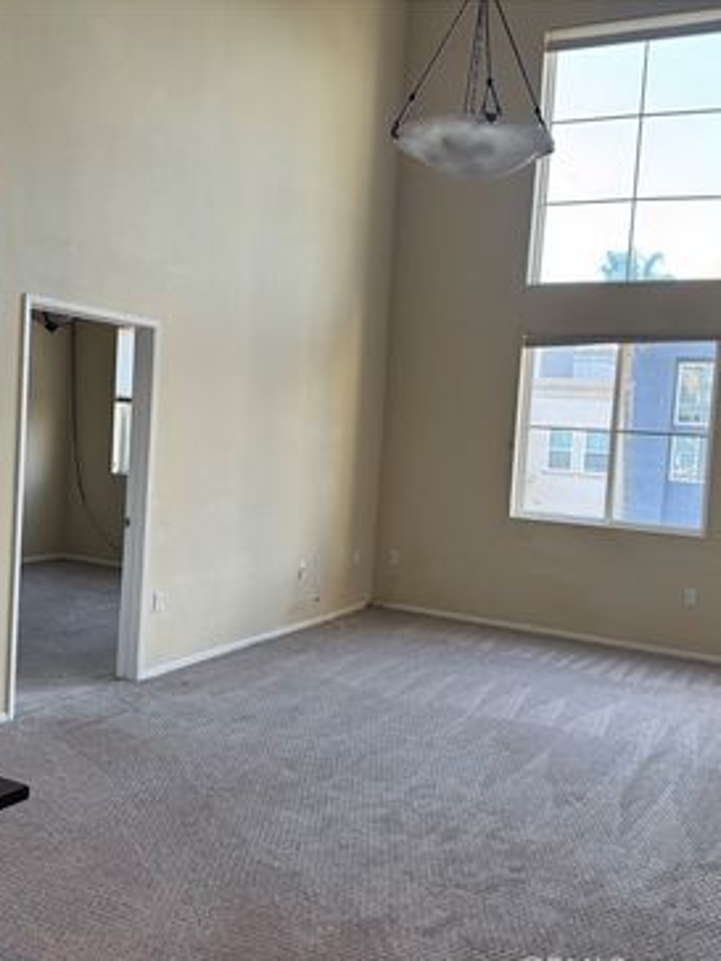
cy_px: 492
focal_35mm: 33
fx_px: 916
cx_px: 388
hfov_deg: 42.9
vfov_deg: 55.3
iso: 125
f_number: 1.78
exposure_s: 1/120
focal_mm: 6.76
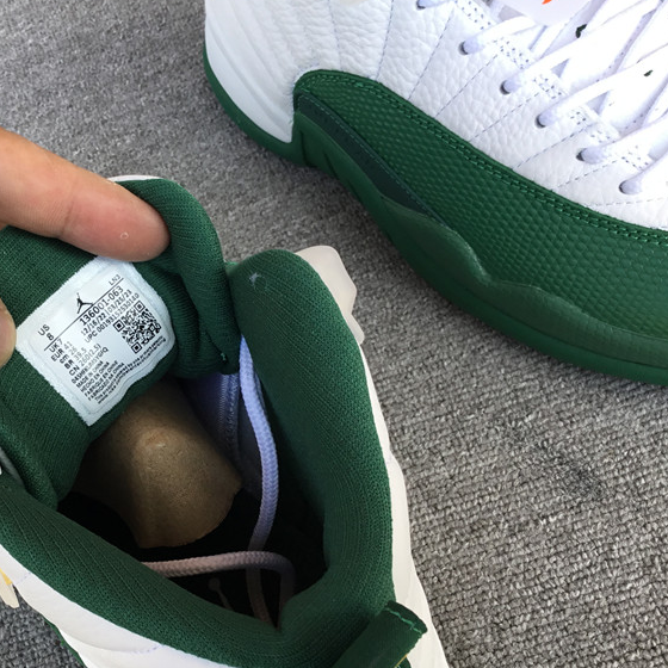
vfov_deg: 38.2
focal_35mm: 44
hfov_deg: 37.2
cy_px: 394
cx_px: 151
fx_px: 961
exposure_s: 1/120
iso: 25
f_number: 2.4
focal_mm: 3.3
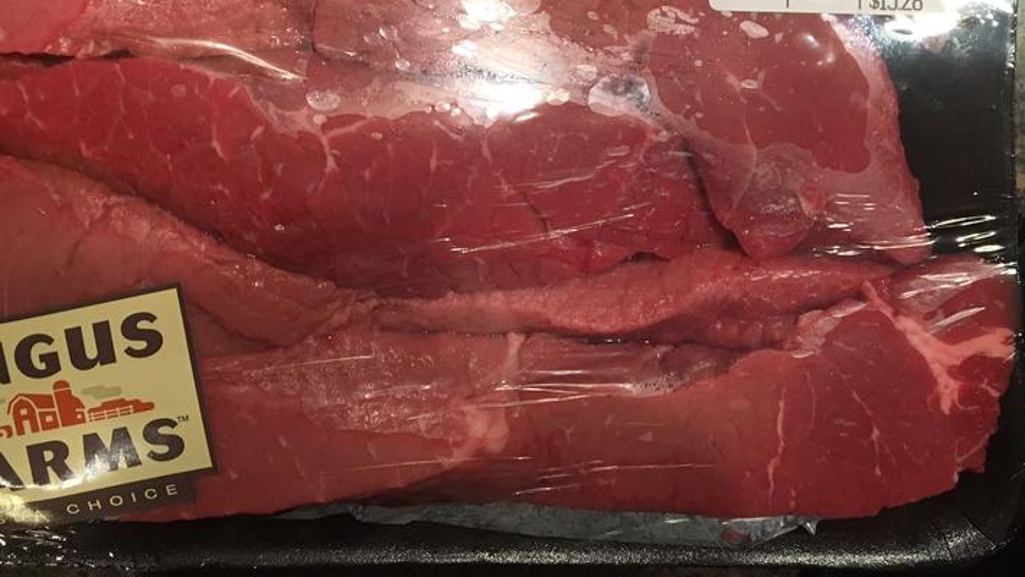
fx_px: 1087
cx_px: 469
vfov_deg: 29.0
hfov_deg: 50.4
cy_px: 106
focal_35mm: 40
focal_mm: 4.15
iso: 160
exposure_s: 1/30
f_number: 2.2
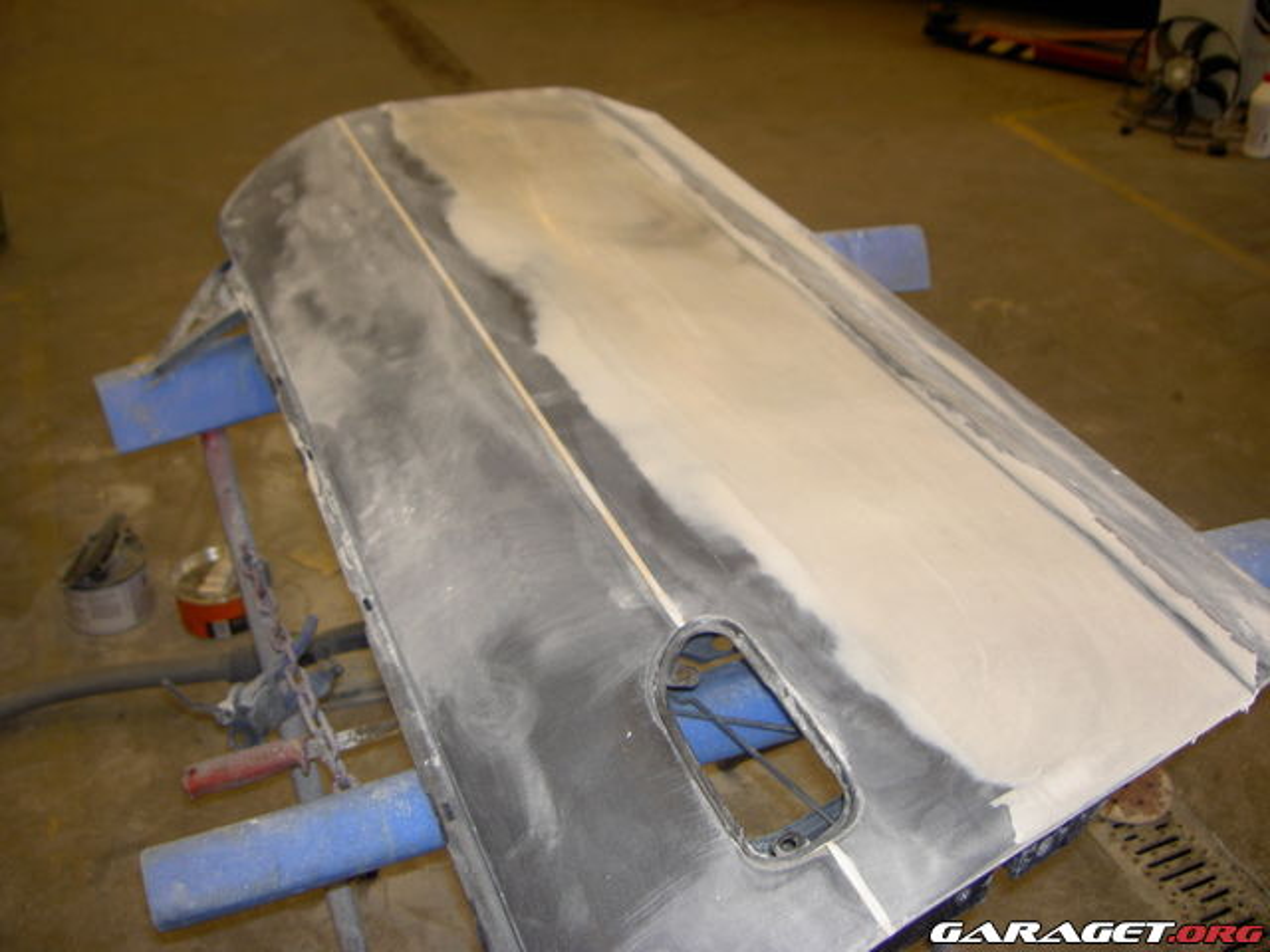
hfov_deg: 47.9
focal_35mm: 39
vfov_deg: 36.8
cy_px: 476
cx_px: 635
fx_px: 1431
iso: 100
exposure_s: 1/60
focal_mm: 8
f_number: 2.8
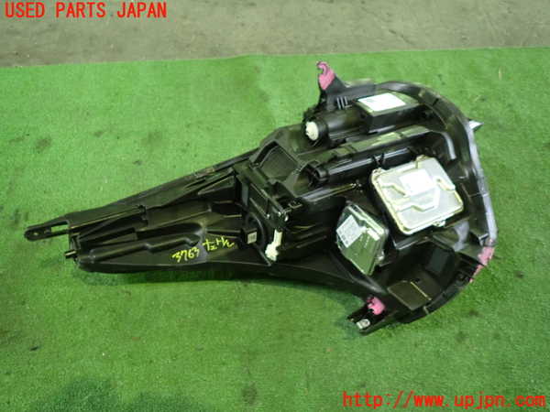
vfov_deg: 54.9
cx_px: 275
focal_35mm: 25
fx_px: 397
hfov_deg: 69.4
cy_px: 206
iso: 800
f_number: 2
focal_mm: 4.5
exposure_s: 1/30
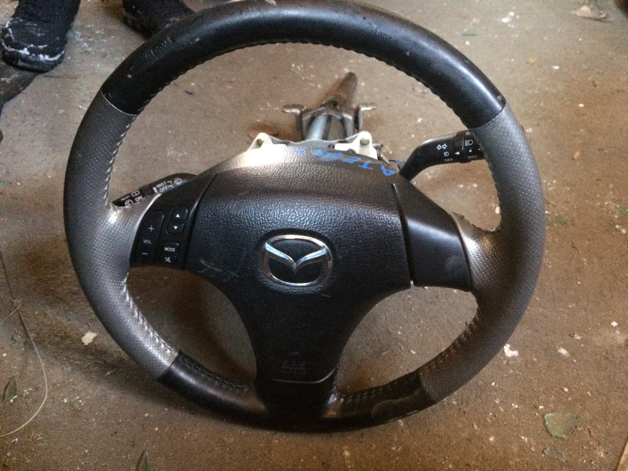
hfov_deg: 61.7
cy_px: 236
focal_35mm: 29
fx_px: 526
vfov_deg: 48.2
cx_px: 314
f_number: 2.2
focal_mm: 4.15
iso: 640
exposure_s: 1/15
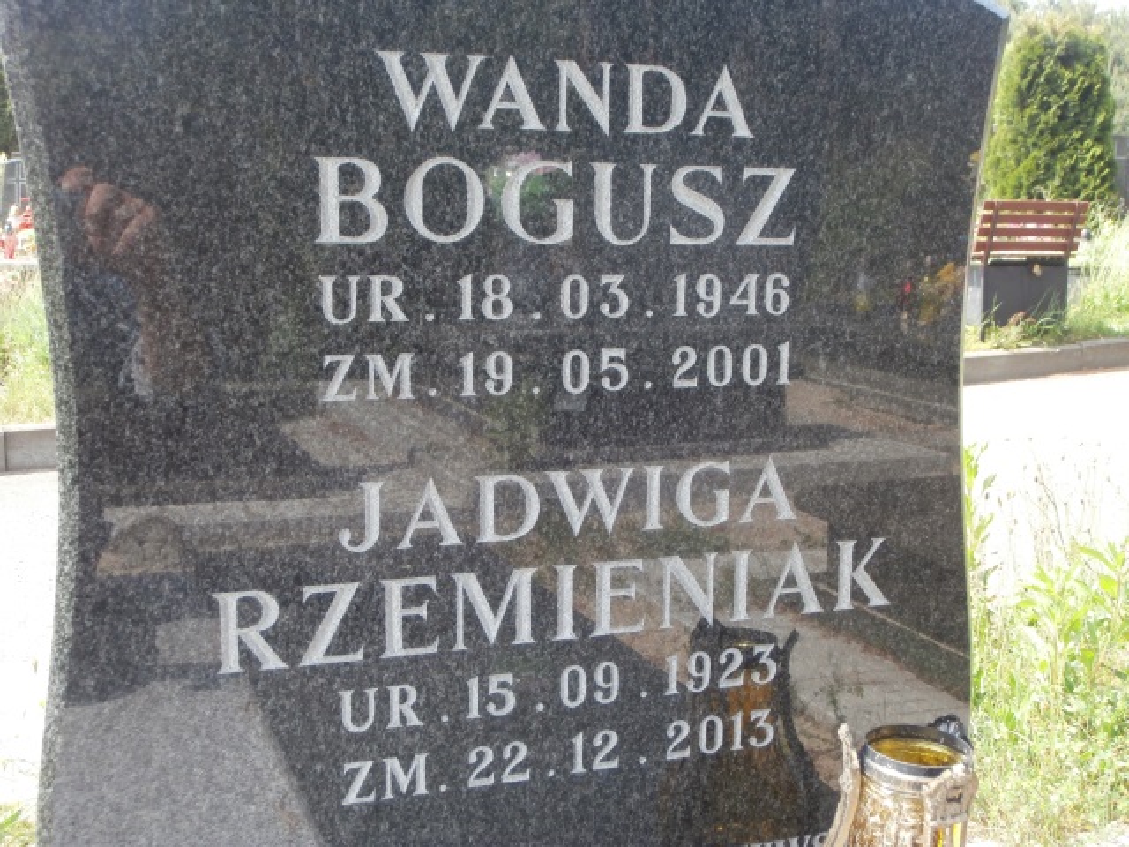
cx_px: 564
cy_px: 424
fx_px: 1533
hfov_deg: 40.4
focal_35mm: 47
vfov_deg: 30.9
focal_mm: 8.29
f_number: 4.2
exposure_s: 1/100
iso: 100
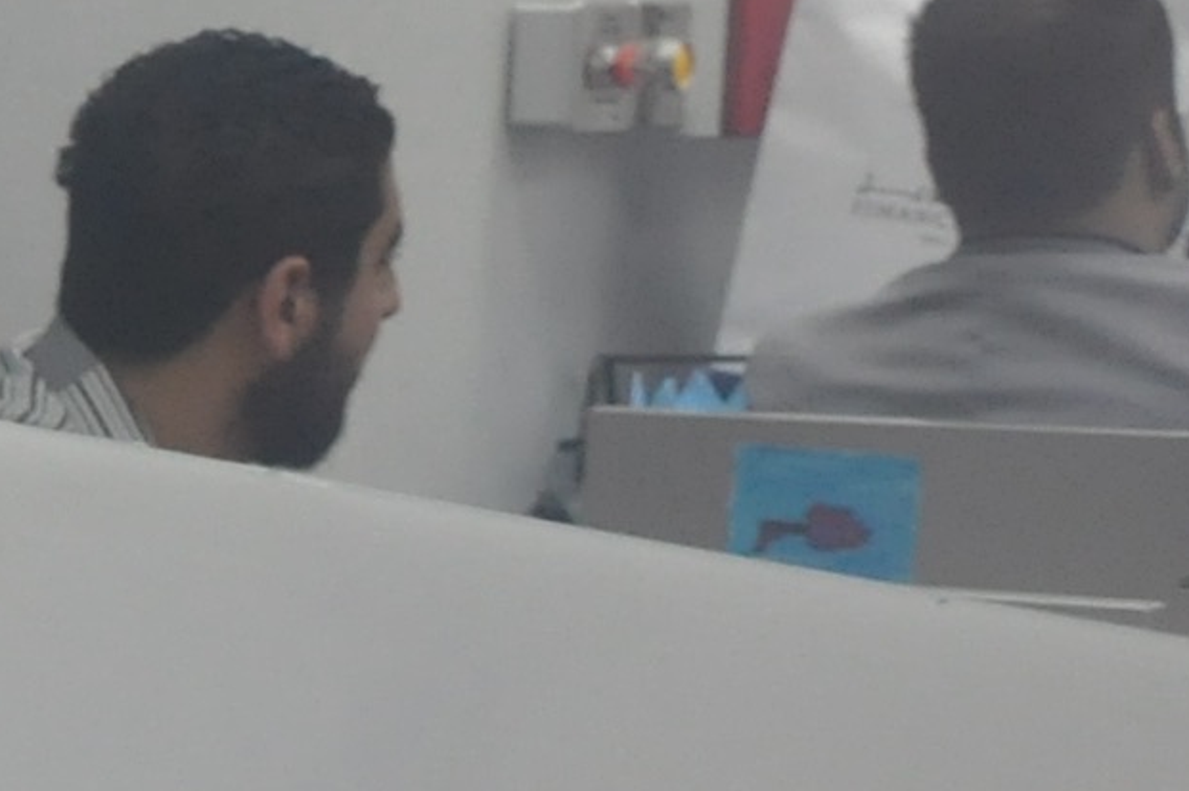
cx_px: -2399
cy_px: 1147
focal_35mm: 217
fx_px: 7176
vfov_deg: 6.2
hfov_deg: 8.1
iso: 800
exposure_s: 1/40
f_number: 6.3
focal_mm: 21
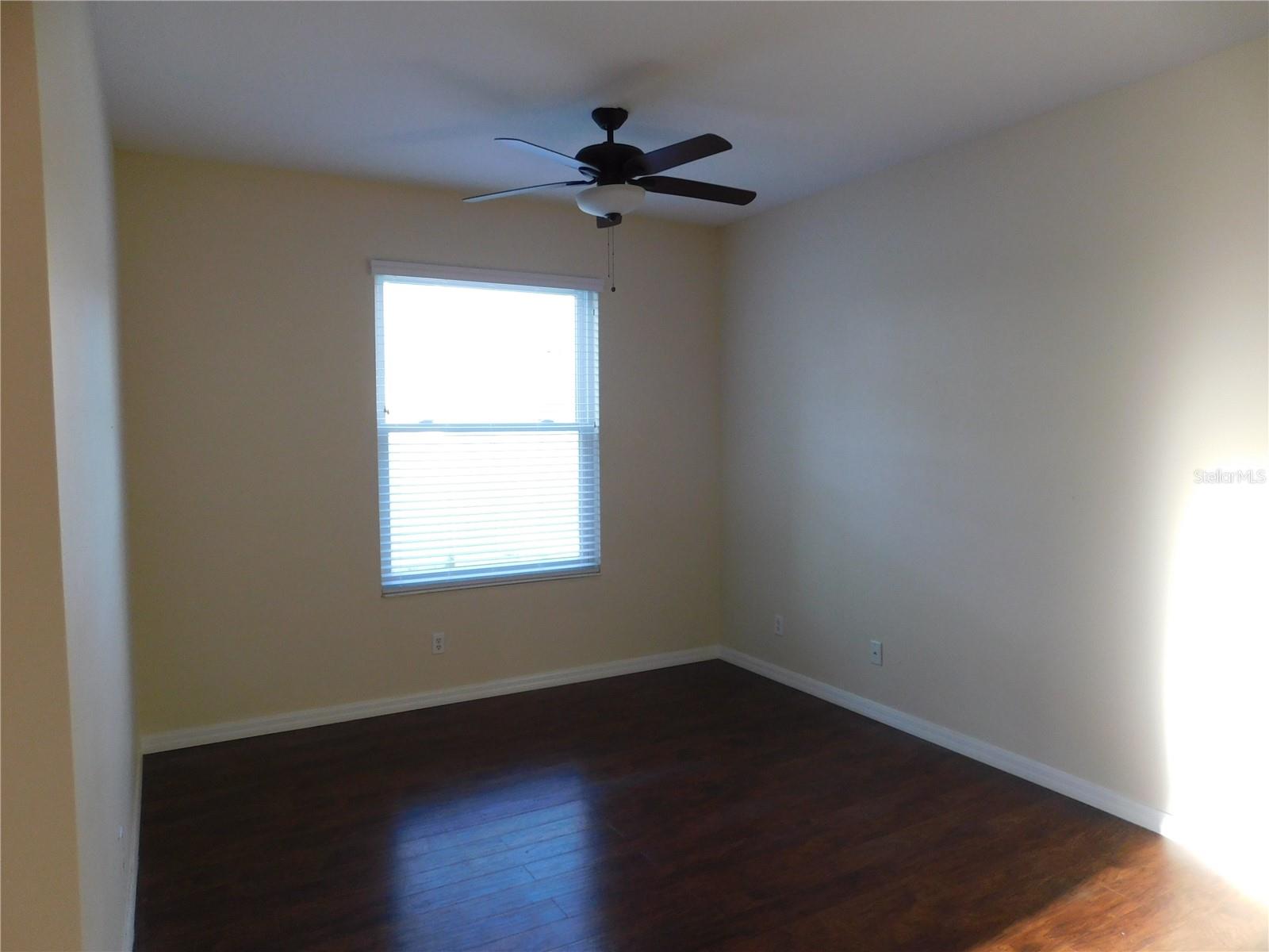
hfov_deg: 73.9
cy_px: 476
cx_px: 634
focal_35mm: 23
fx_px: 843
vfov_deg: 58.9
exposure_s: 1/30
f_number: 3
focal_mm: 4
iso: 200
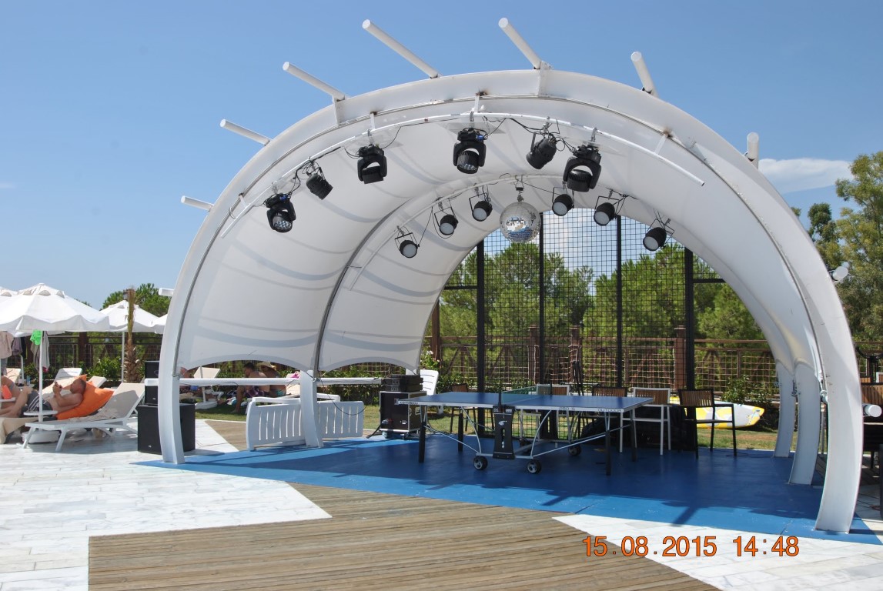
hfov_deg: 53.1
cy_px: 296
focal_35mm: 36
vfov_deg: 37.0
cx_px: 442
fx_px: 884
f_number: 8
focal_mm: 24
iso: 100
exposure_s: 1/250
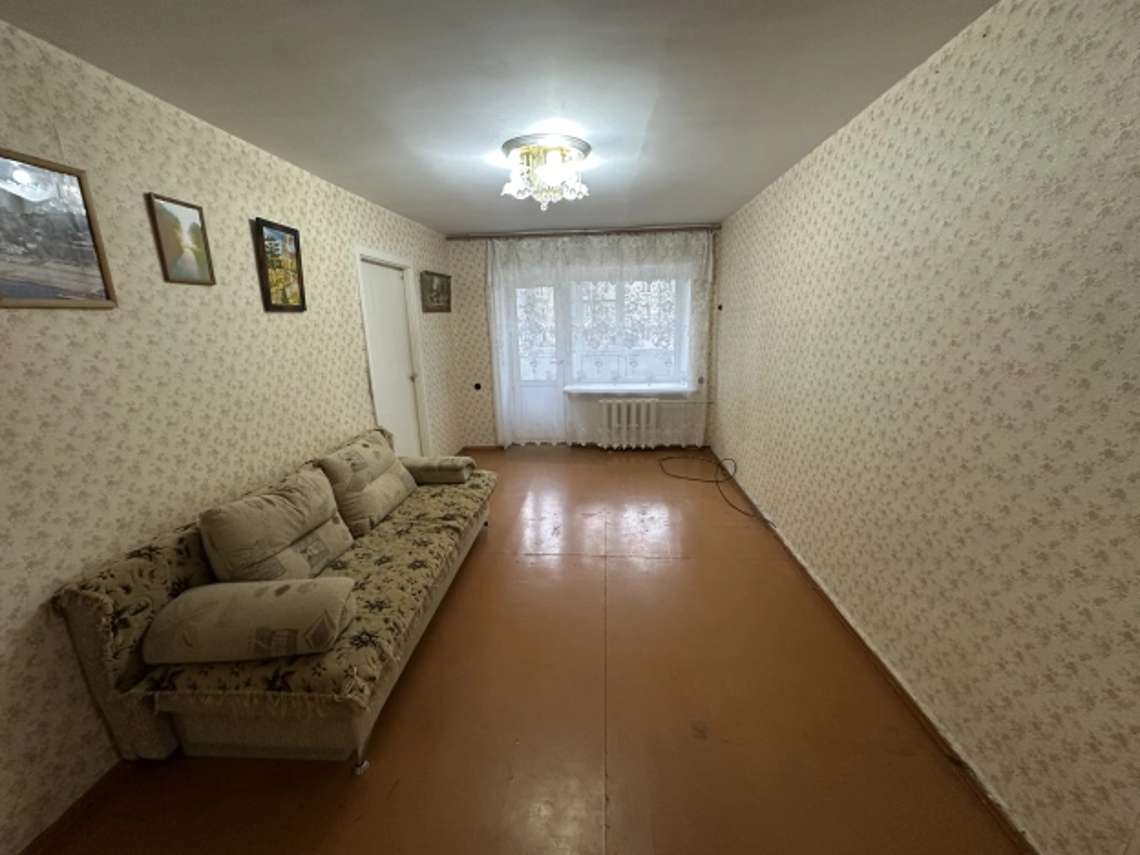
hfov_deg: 102.1
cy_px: 428
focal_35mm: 14
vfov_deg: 85.7
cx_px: 570
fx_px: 461
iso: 200
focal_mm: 2.22
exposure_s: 1/50
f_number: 2.2
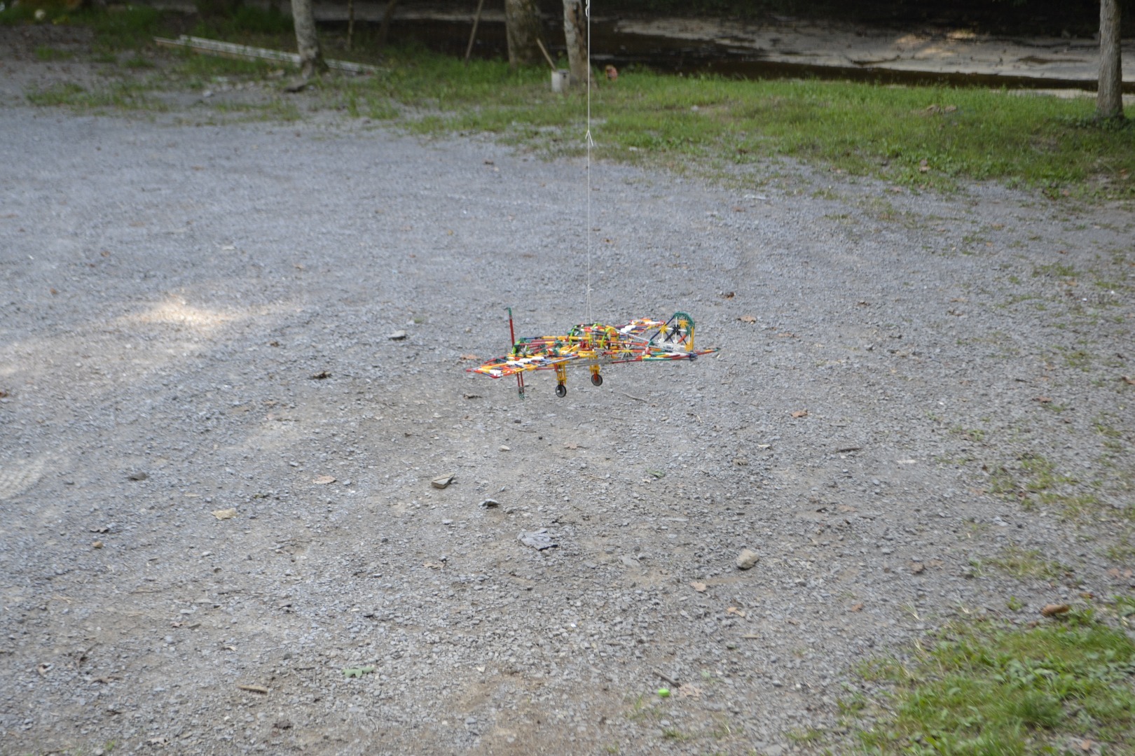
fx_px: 2081
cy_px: 378
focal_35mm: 66
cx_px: 568
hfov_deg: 30.5
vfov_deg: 20.6
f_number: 5.3
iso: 400
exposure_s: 1/100
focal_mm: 44
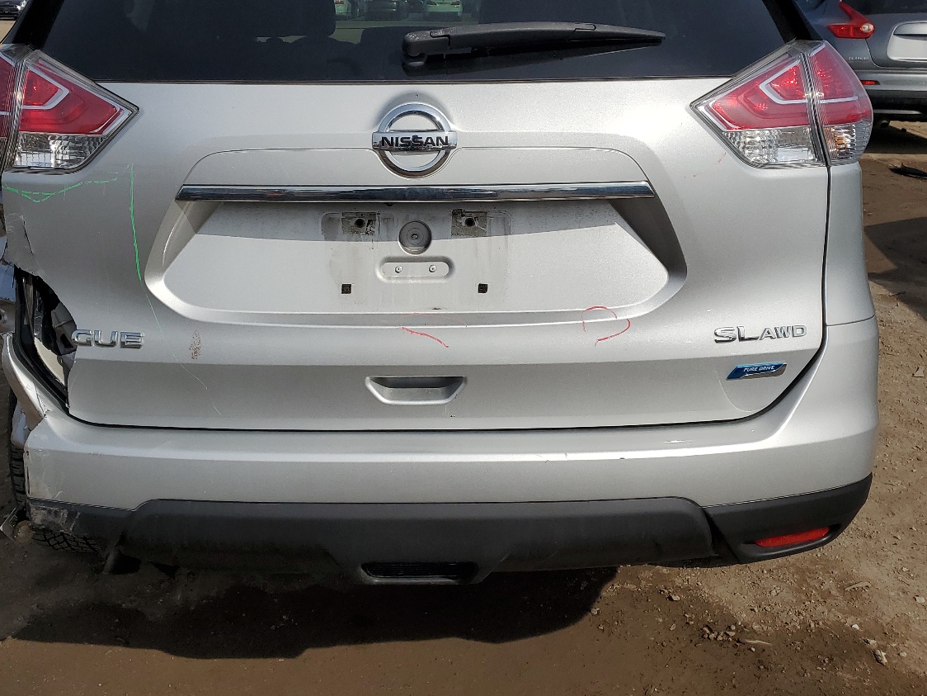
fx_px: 991
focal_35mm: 37
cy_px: 242
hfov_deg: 50.0
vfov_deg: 38.3
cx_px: 410
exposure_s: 1/10000
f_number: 1.5
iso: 51
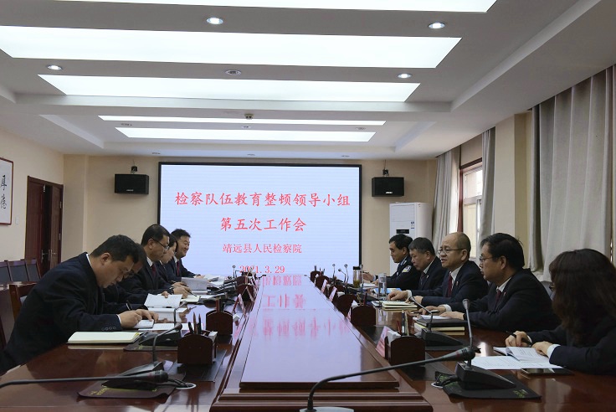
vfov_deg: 36.9
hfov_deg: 53.1
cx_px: 308
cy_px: 206
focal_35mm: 36
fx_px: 616
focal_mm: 36
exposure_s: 1/357
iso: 2000
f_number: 9.5
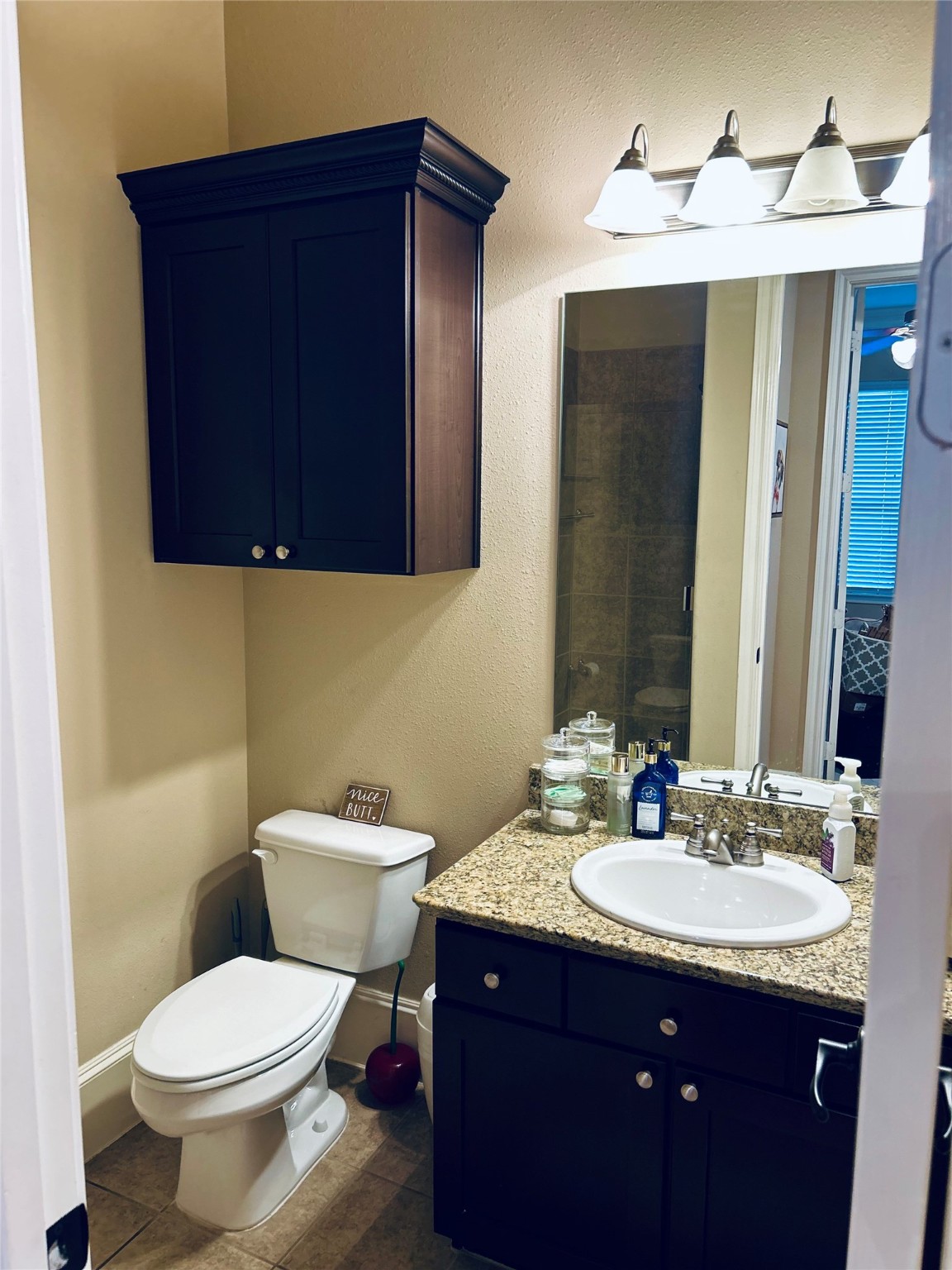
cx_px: 476
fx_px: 953
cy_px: 635
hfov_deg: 53.1
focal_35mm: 26
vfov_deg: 67.3
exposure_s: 1/60
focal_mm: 5.7
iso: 160
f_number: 1.5
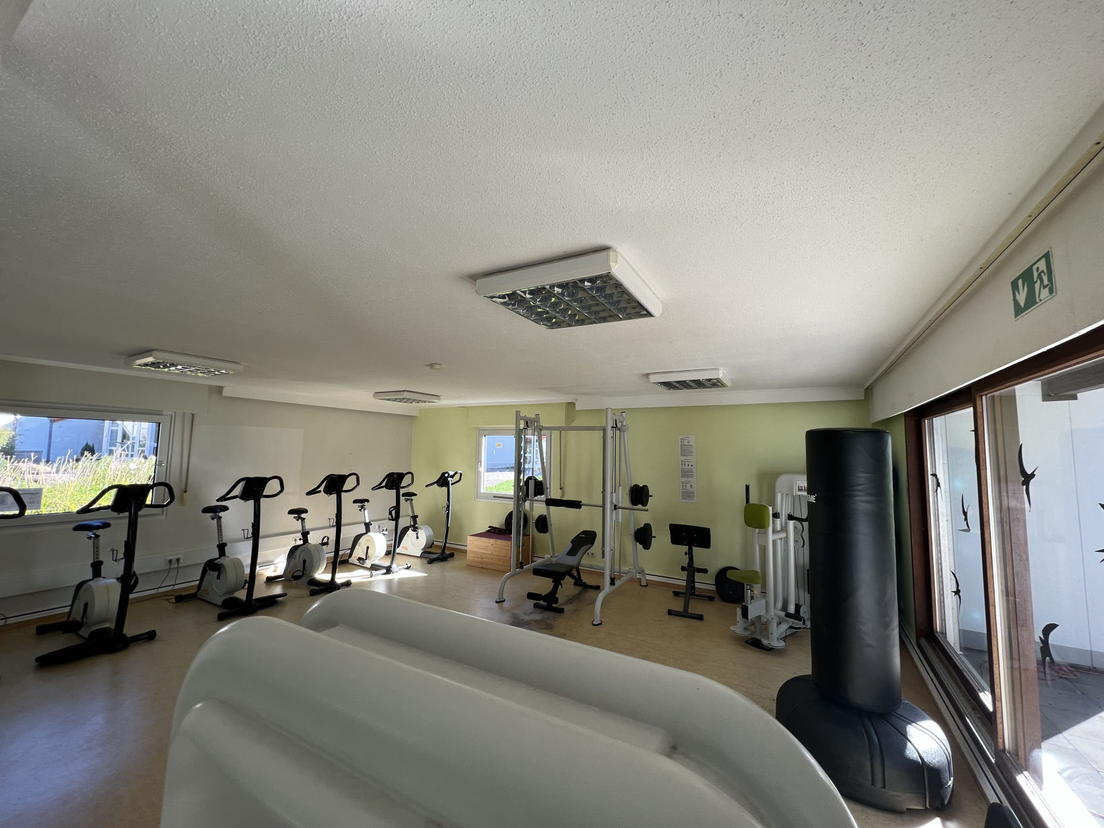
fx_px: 415
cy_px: 414
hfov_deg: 106.2
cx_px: 552
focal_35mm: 13
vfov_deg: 89.9
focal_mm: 1.57
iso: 32
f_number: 1.8
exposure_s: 1/102
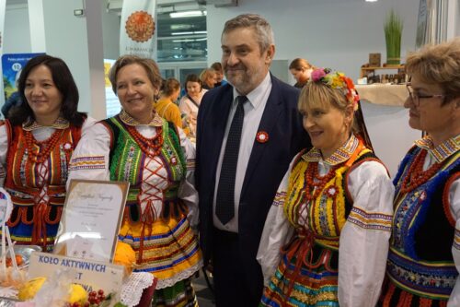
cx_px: 230
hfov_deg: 53.1
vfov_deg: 36.8
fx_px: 460
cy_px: 154
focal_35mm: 36
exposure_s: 1/160
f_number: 4
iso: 3200
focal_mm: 24
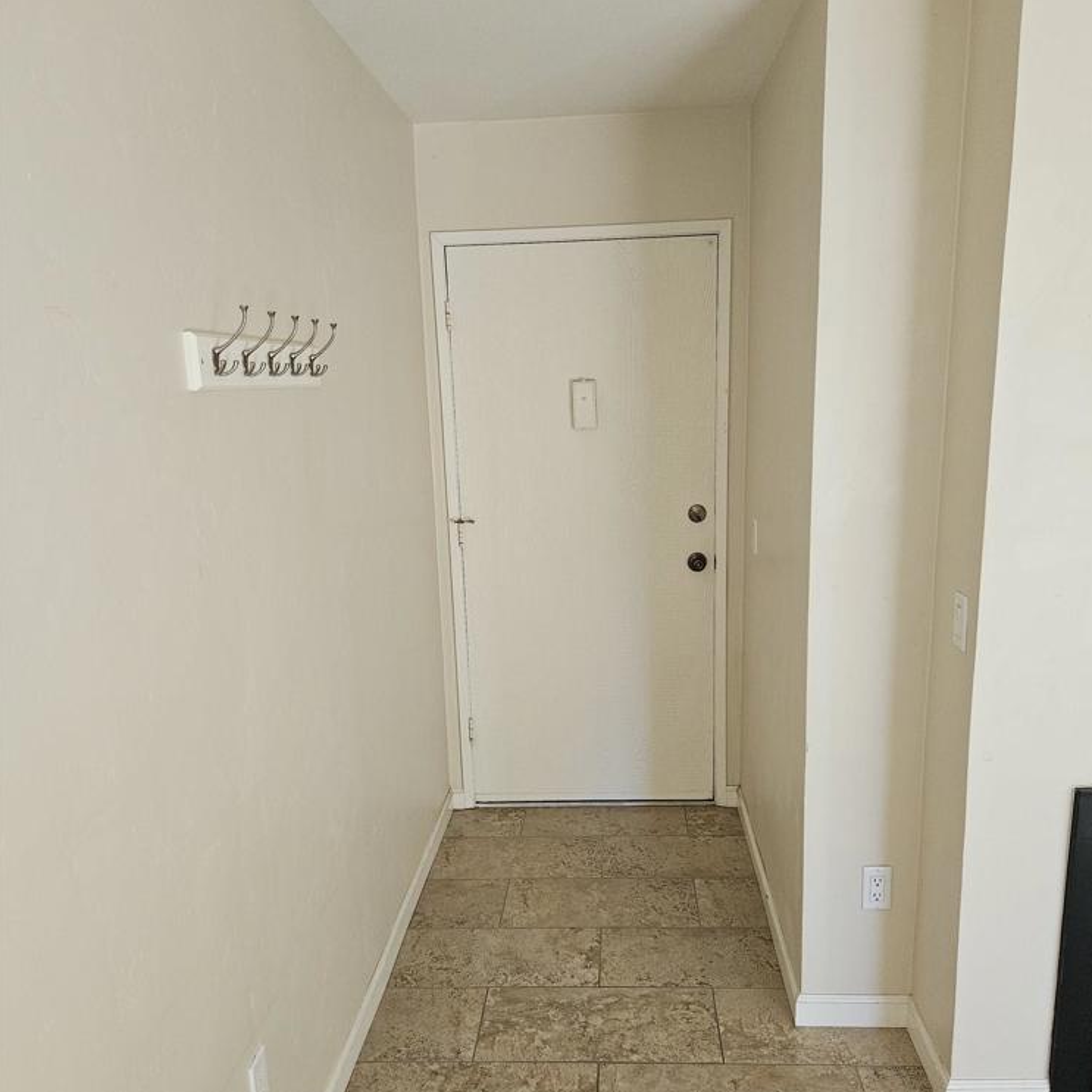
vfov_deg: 57.0
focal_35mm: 28
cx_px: 561
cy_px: 632
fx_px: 999
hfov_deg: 57.3
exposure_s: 1/60
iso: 80
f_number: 1.8
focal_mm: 5.4
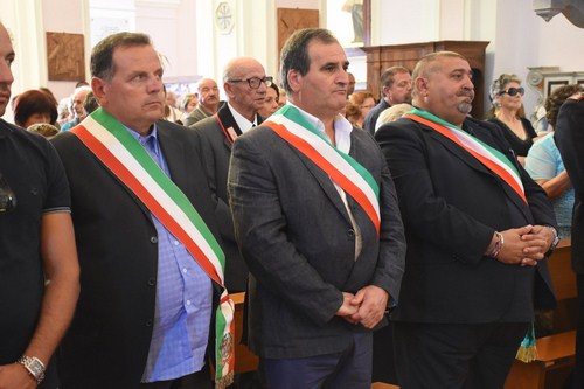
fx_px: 1022
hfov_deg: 31.9
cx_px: 292
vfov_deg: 21.6
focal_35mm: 63
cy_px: 194
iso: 3200
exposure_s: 1/30
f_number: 5.6
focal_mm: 42
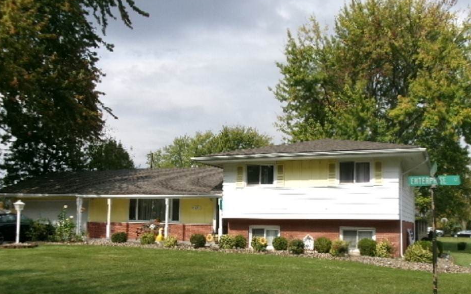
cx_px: 249
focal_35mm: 42
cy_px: 187
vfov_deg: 30.4
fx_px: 539
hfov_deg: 47.2
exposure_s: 1/120
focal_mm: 6.4
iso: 100
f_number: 11.8
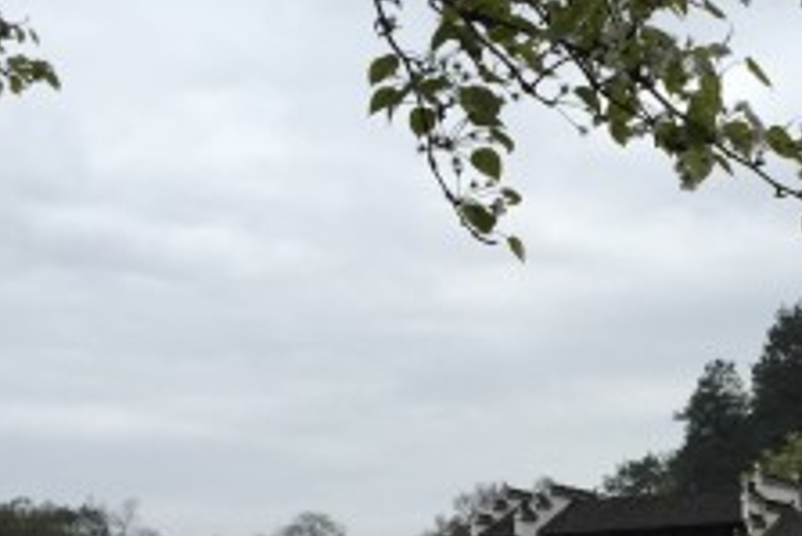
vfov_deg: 16.5
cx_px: 802
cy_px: 543
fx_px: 1806
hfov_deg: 23.9
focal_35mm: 81
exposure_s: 1/694
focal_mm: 4.15
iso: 32
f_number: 2.2
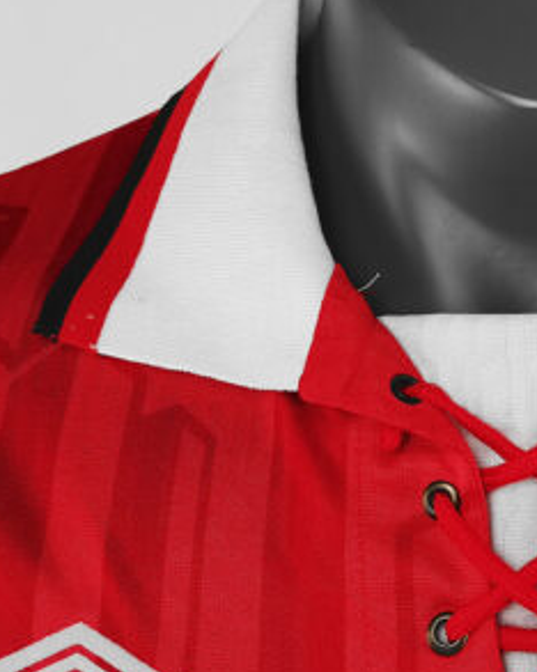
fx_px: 1392
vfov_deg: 26.9
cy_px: 193
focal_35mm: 70
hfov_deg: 21.1
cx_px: 532
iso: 160
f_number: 1.8
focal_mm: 5.58
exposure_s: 1/100
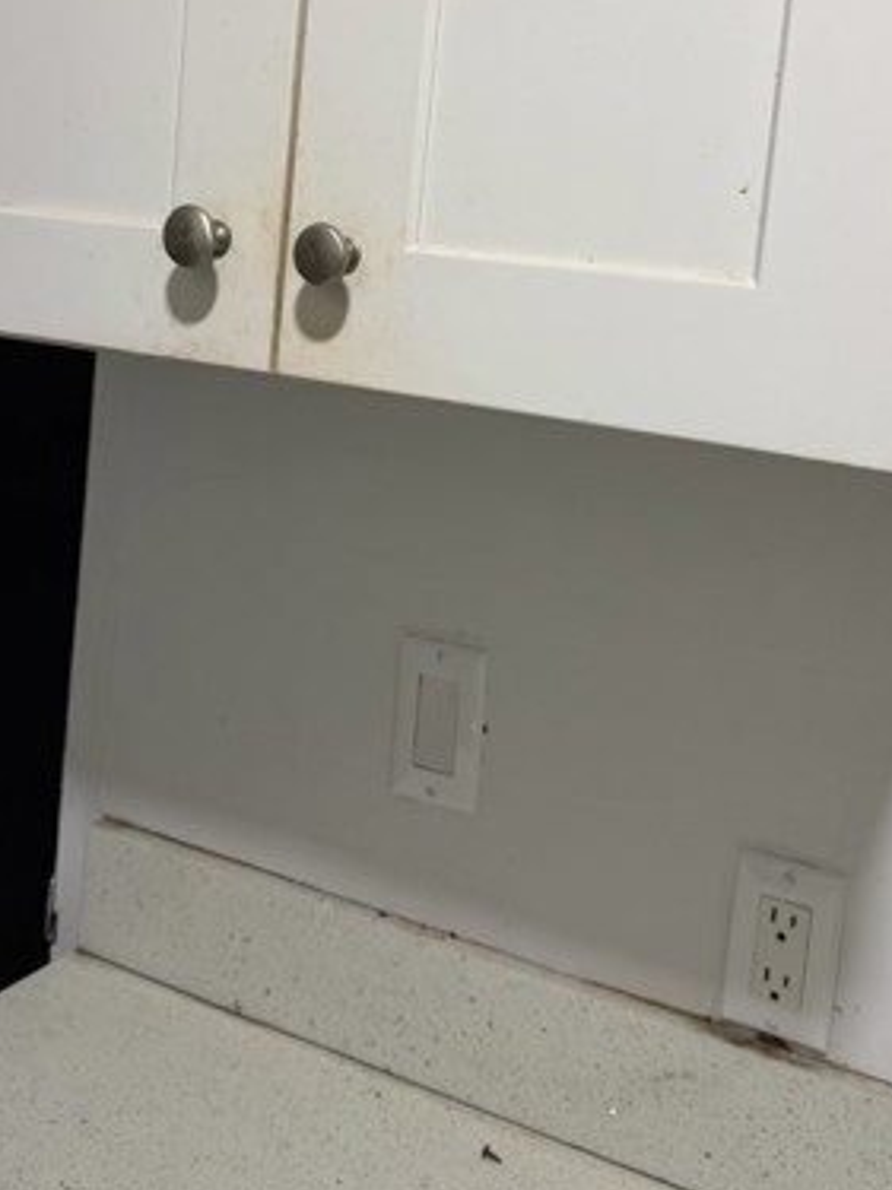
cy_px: 340
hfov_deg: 35.1
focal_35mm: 41
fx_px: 1409
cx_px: 444
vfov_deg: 44.7
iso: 125
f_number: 1.78
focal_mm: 6.76
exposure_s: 1/60
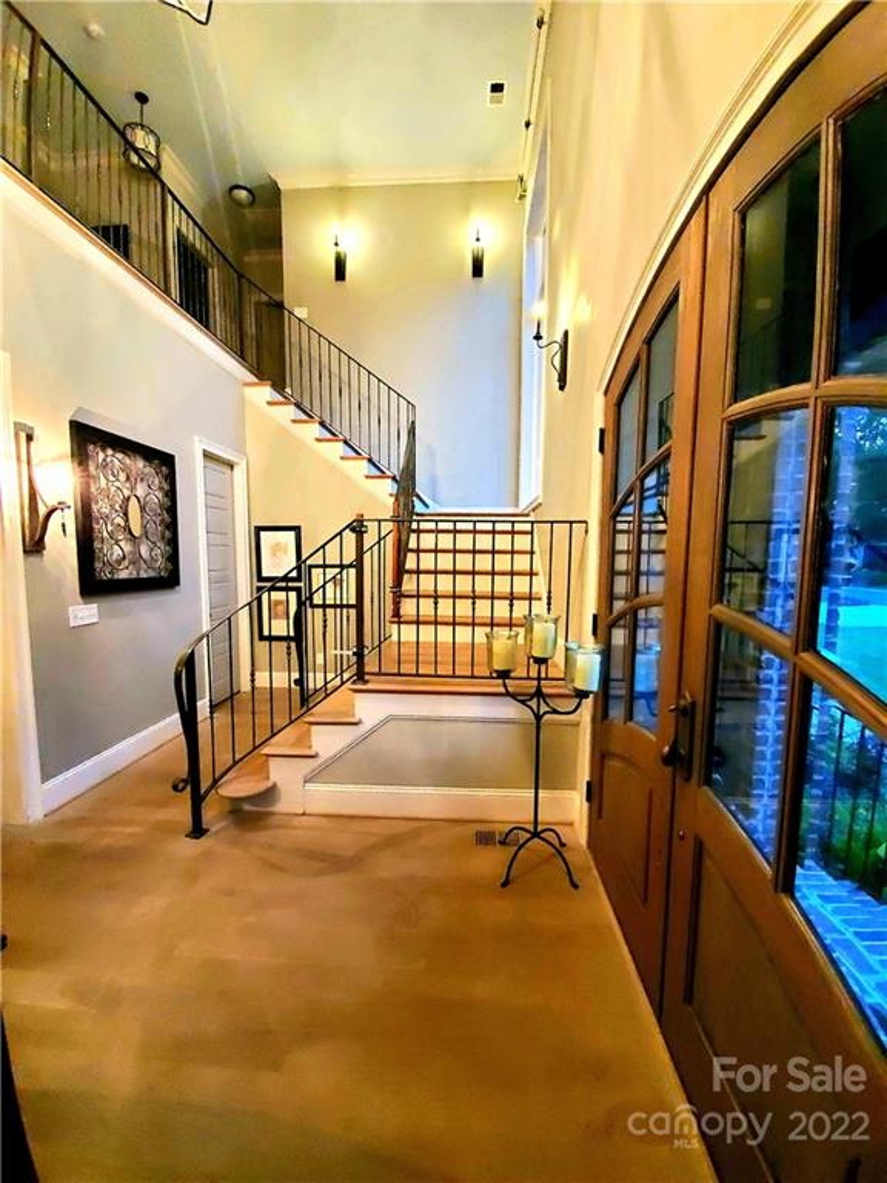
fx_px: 444
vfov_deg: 106.2
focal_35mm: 13
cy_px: 592
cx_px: 444
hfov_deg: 89.9
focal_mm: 1.8
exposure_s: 1/29.1
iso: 1000
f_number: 2.2
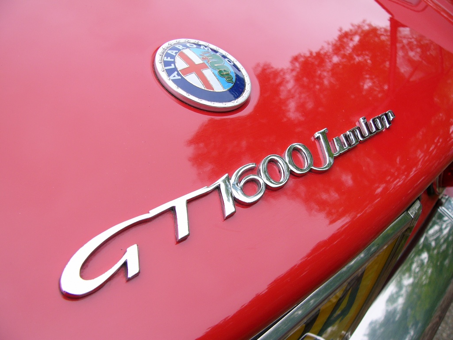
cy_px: 170
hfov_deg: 51.4
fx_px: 471
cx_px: 226
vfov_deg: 39.7
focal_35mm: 36
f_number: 3.7
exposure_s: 1/125
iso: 50
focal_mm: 6
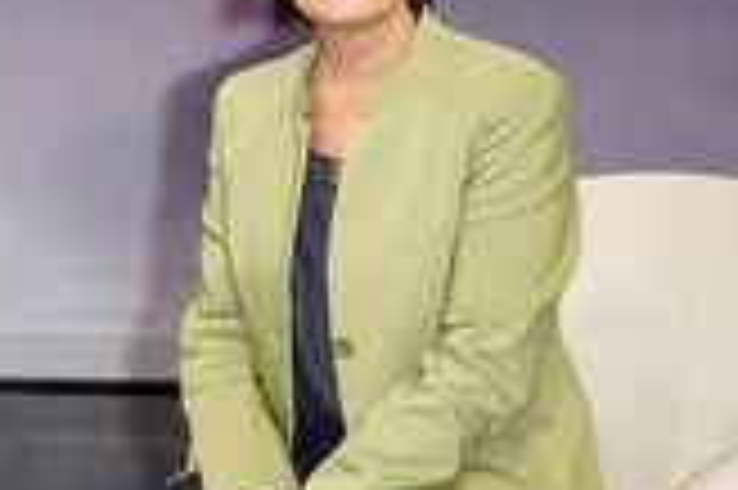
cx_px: -115
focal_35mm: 77
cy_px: 139
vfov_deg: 17.6
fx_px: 1577
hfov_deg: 24.2
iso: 2000
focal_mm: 28
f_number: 5.6
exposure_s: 1/160
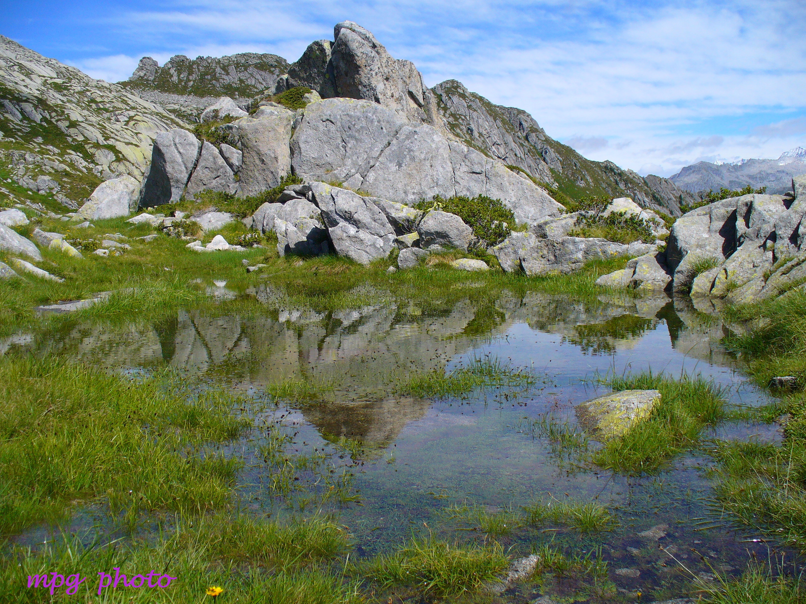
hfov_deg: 50.1
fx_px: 862
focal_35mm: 37
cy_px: 302
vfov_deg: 38.7
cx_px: 403
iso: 80
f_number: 5.6
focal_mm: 6.1
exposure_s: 1/400
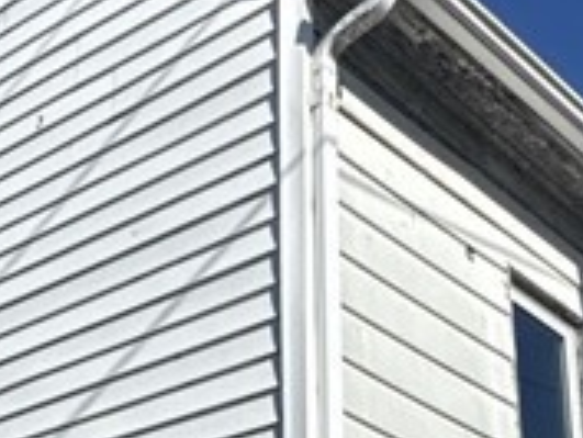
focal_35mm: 81
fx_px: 1365
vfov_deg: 17.8
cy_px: 448
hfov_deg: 22.5
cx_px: -92
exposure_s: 1/3906
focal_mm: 2.22
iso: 32
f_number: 2.2
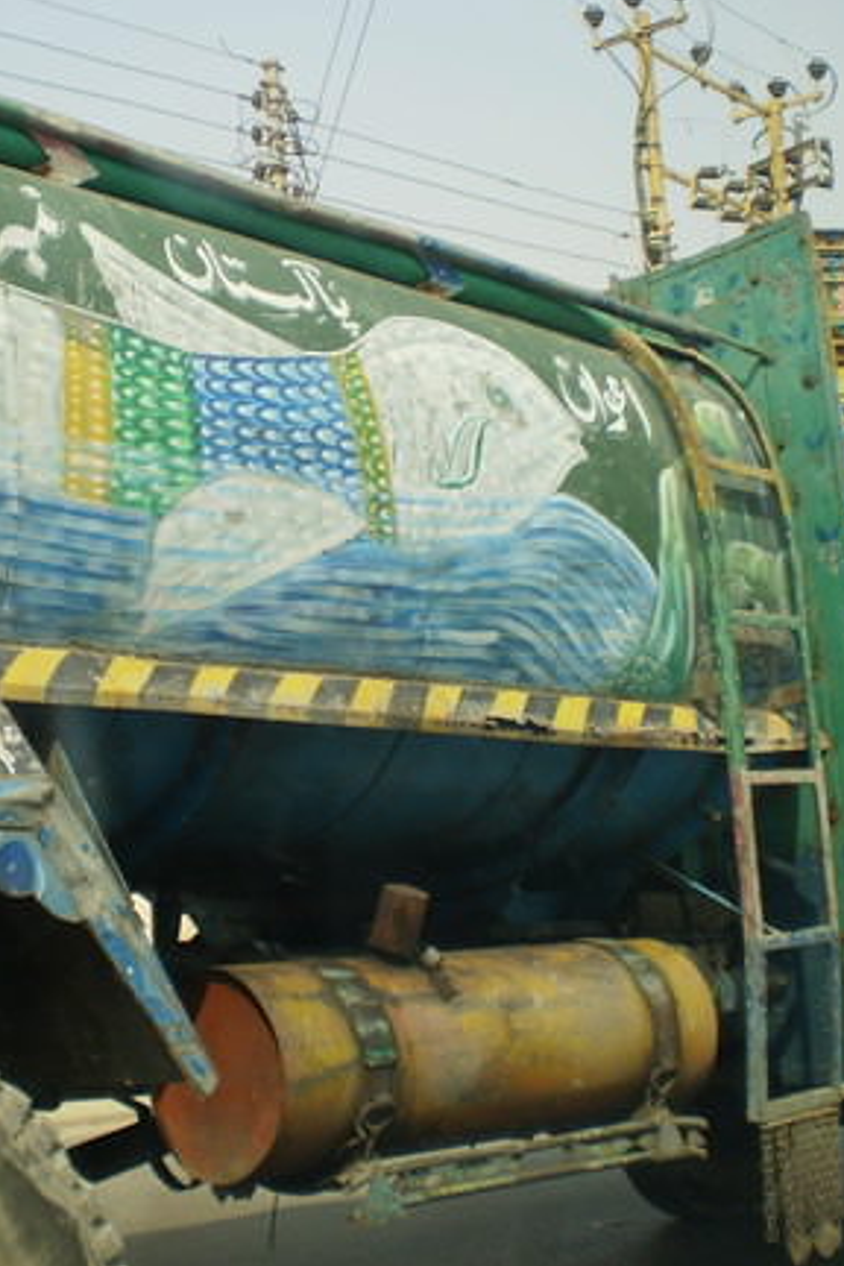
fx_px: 1829
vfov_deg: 38.2
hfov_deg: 25.8
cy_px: 612
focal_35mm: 52
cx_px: 264
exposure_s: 1/800
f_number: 3.1
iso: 64
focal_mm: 6.3
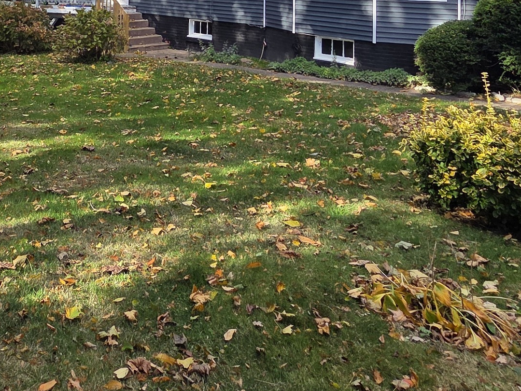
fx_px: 557
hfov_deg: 46.9
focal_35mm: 37
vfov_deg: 33.1
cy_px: -54
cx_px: 89
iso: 50
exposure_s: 1/777
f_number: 2.2
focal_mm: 2.2
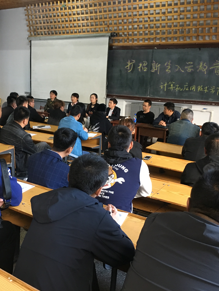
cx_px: 76
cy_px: 145
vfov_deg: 47.9
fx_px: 329
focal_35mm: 39
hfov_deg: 36.5
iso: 200
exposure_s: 1/33
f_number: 2.2
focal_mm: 4.15
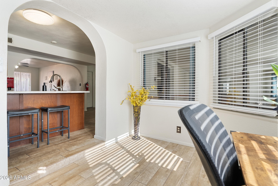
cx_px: 139
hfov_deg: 93.2
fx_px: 131
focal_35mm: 17
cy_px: 93
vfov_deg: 70.5
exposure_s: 1/13
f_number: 8
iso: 160
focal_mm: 17
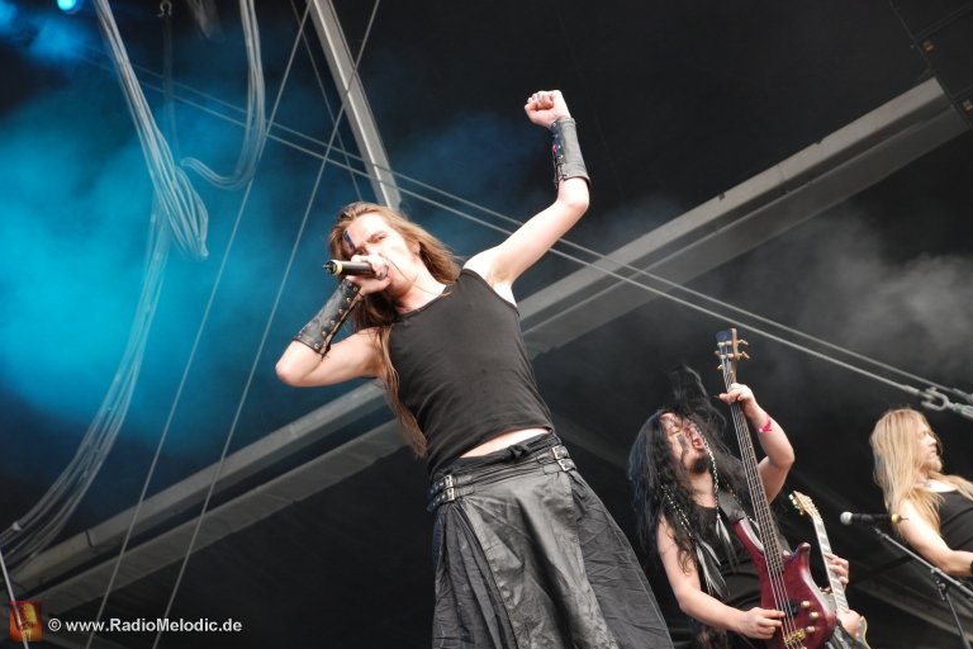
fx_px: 3068
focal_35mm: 114
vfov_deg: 12.1
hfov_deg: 18.0
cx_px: 488
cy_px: 326
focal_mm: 75
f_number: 5.6
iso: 320
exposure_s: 1/125
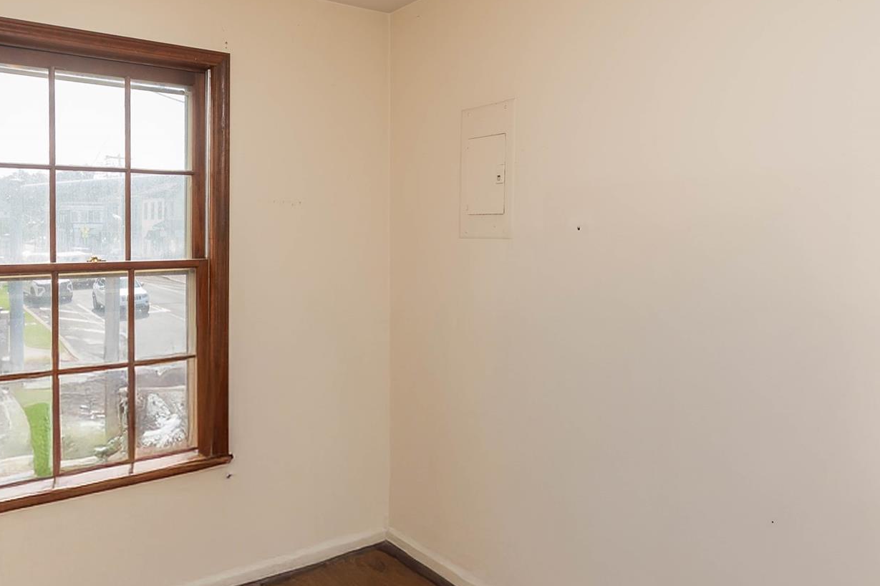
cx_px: 394
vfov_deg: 51.1
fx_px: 611
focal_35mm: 25
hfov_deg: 71.3
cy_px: 331
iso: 100
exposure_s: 1/100
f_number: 5
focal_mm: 10
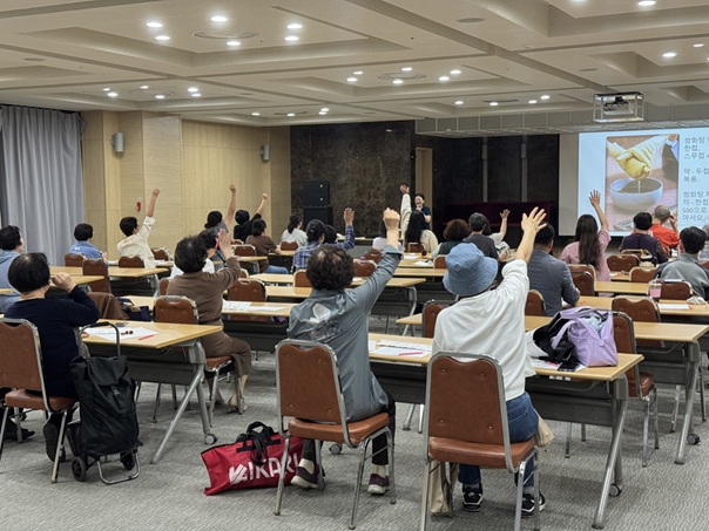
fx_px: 983
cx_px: 354
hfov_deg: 39.7
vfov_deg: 30.3
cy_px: 266
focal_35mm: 48
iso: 125
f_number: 1.78
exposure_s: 1/60
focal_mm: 6.76
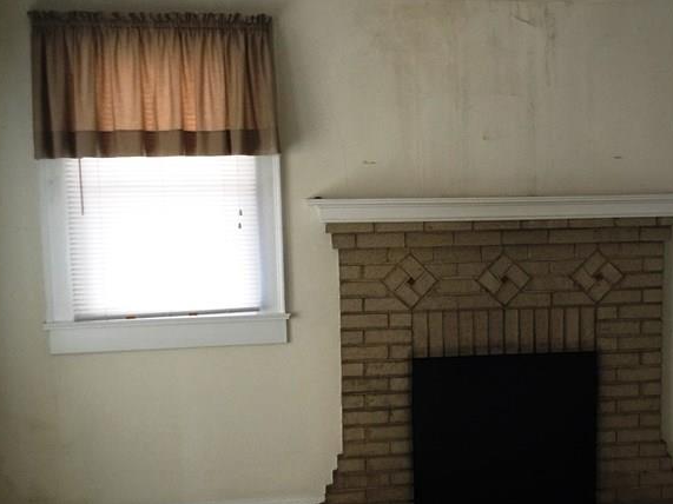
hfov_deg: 36.0
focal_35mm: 52
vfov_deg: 28.0
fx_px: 1011
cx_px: 499
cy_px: 300
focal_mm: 4.15
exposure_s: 1/4
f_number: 2.2
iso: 64
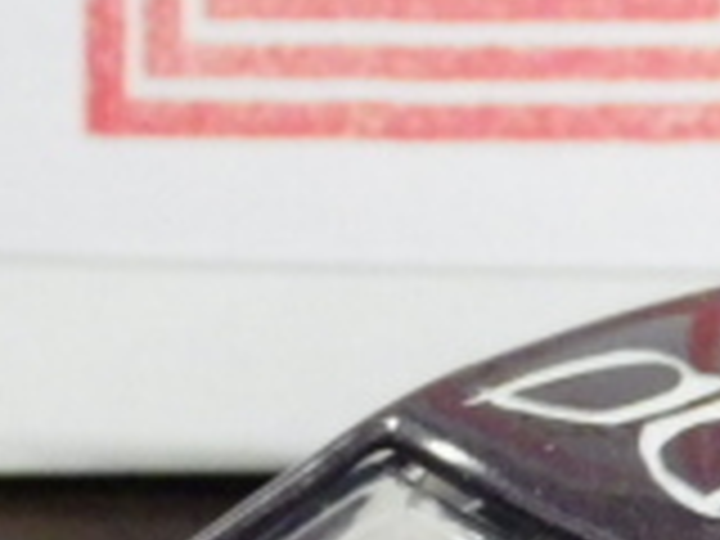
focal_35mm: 411
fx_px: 8549
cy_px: 482
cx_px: 472
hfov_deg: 4.8
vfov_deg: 3.6
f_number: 4.6
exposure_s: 1/30
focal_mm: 18.4
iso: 1250
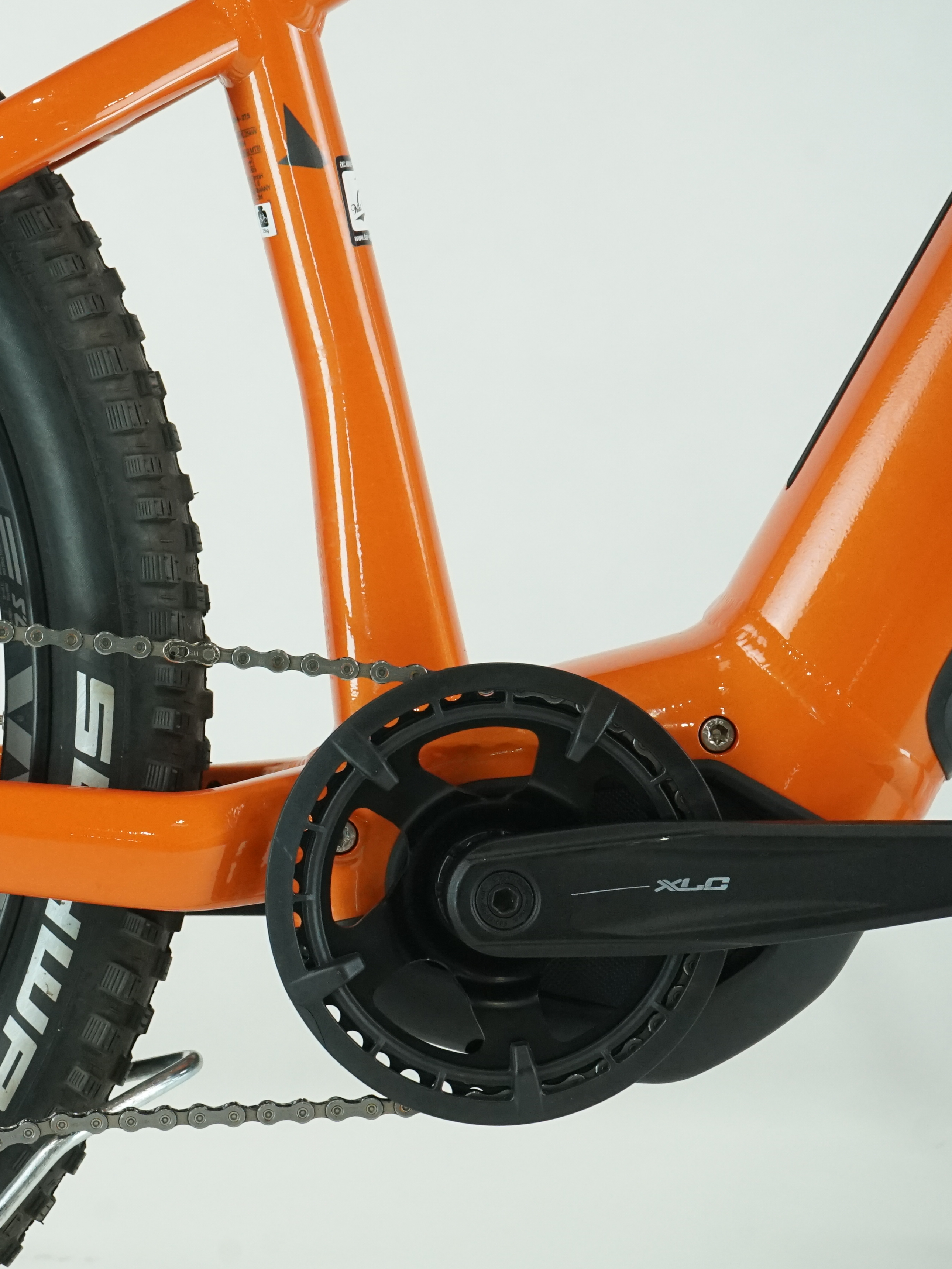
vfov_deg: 19.8
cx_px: -62
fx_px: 3630
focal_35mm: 99
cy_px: 602
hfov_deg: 14.6
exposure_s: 1/200
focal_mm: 59
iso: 2500
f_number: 8
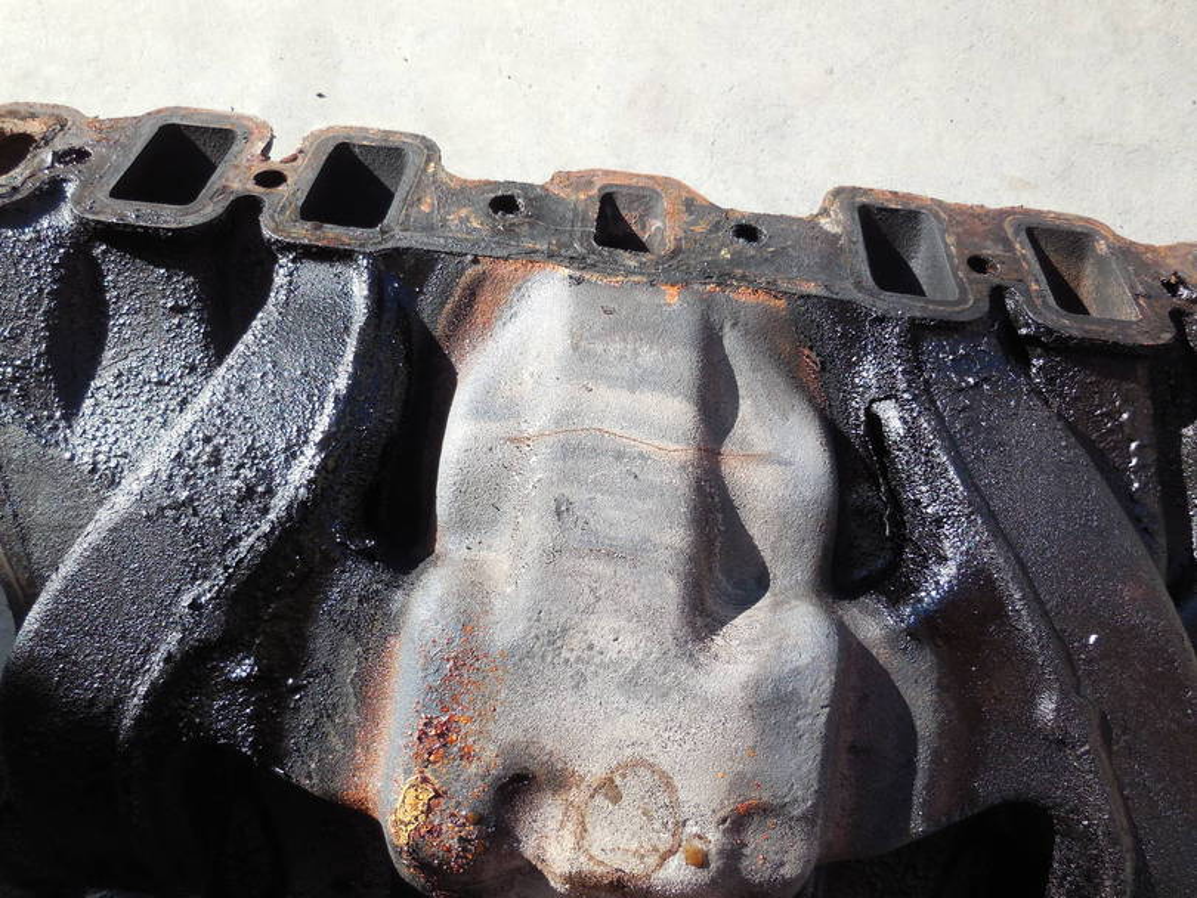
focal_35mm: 25
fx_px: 865
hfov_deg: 69.4
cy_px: 449
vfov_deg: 54.9
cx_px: 598
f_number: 3.1
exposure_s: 1/500
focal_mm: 4.5
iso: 125
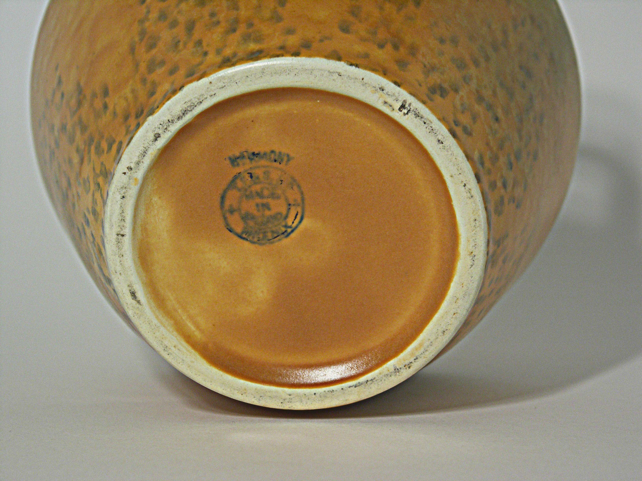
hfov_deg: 17.3
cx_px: 321
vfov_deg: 13.0
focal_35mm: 114
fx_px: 2114
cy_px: 240
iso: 200
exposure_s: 1/80
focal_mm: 29.5
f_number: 3.2
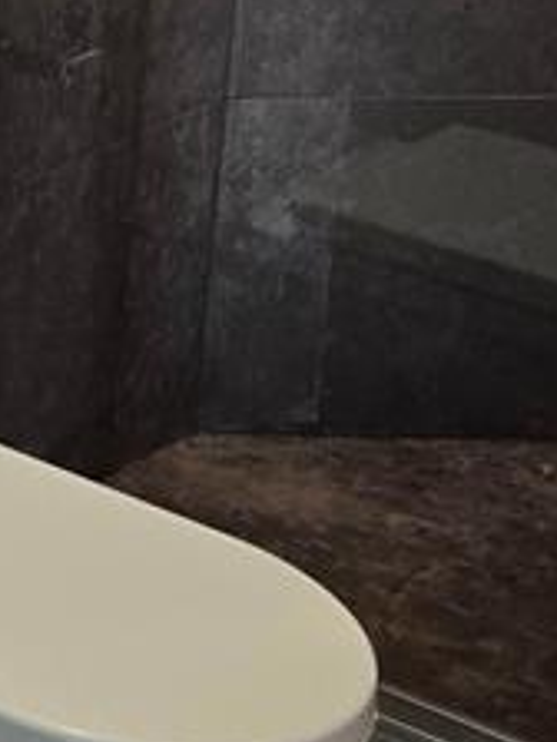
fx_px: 2639
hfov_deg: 10.6
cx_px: -696
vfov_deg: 15.4
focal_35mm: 123
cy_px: -176
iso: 250
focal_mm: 6.3
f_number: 1.7
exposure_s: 1/120
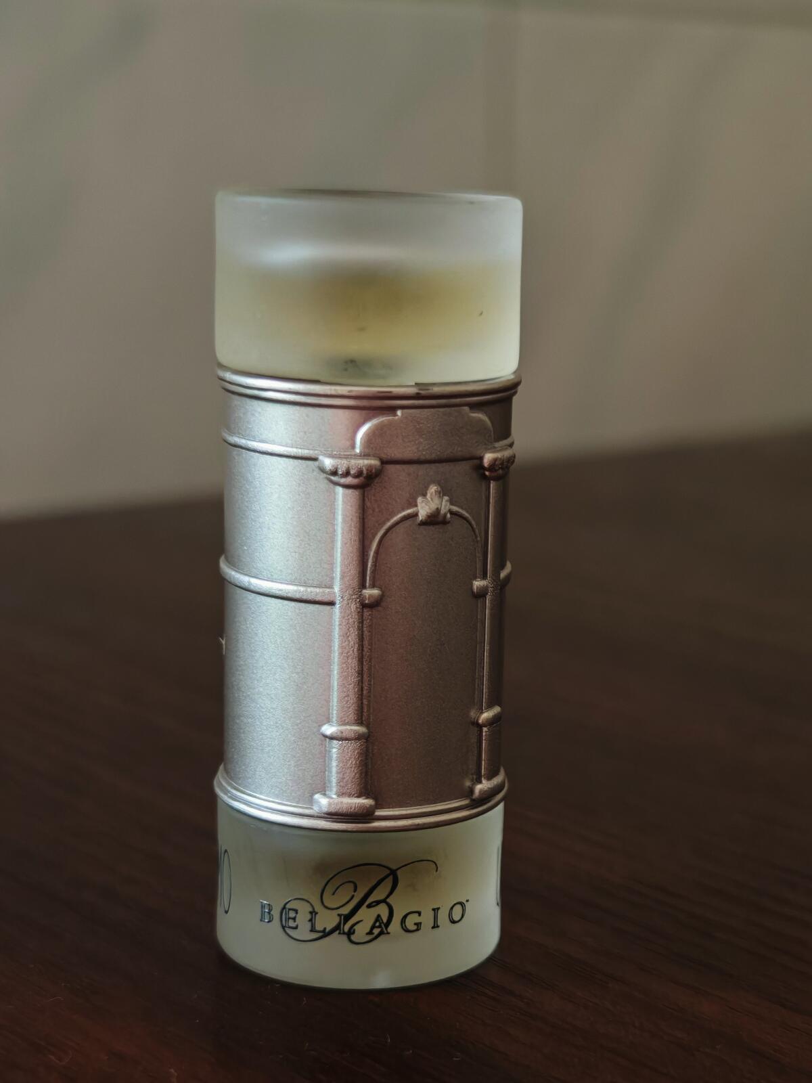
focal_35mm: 68
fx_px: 2127
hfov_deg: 21.6
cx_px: 406
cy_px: 542
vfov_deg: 28.6
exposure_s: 1/33
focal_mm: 6.83
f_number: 1.4
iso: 320
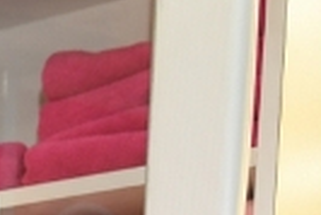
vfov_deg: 7.2
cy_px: 673
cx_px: -579
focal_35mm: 169
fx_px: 1509
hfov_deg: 9.8
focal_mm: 22
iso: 640
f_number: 4.5
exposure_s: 1/125
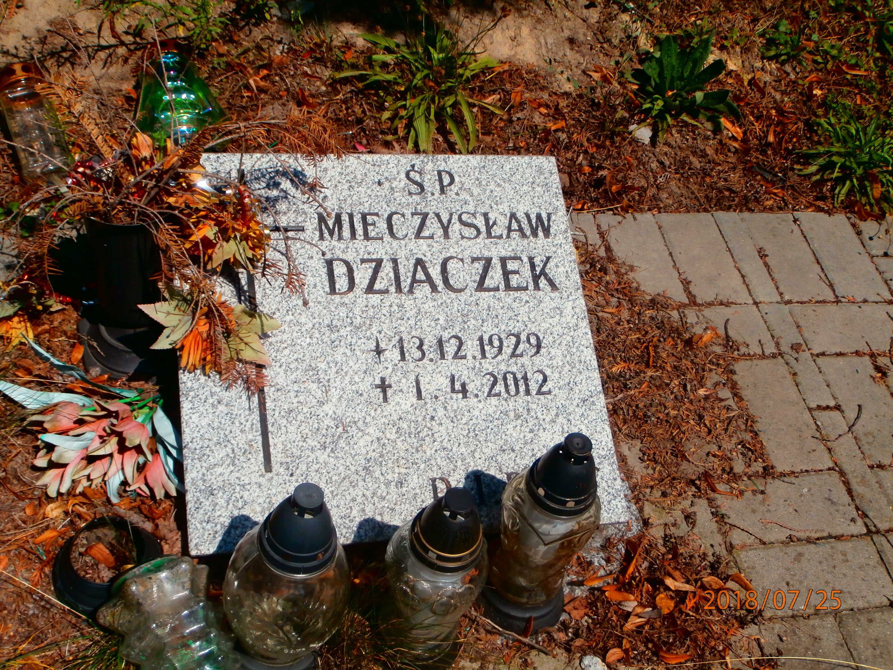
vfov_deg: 30.9
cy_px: 335
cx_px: 446
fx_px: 1212
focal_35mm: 47
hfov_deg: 40.4
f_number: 4.2
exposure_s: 1/1250
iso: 100
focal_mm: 8.29
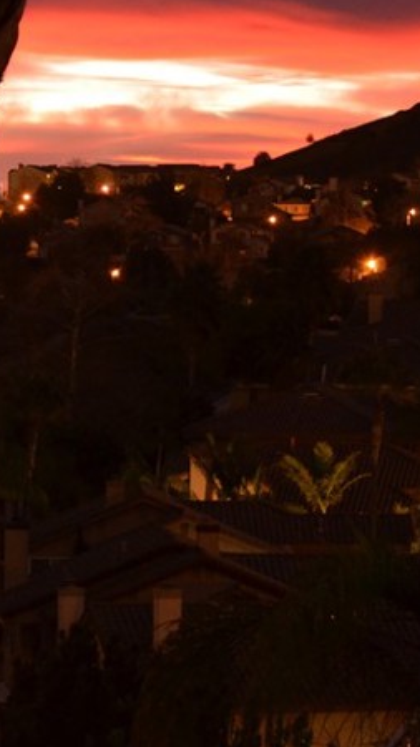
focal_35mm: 196
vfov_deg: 11.0
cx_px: -259
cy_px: 249
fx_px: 3886
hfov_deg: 6.1
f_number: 4.5
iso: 1600
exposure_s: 1.3
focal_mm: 55
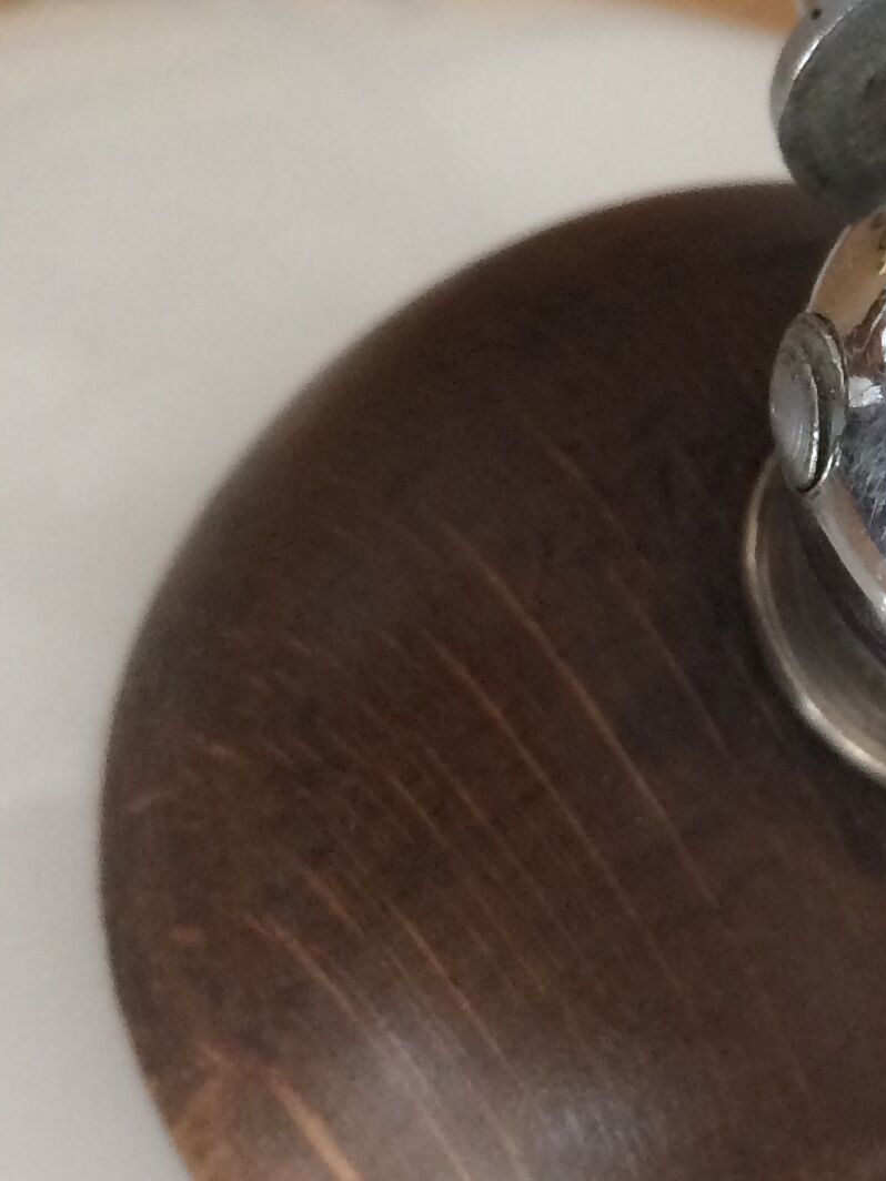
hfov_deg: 15.5
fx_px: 3037
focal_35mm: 89
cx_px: 1261
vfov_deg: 21.9
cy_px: 408
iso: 80
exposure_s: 1/33
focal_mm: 4.15
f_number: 2.2
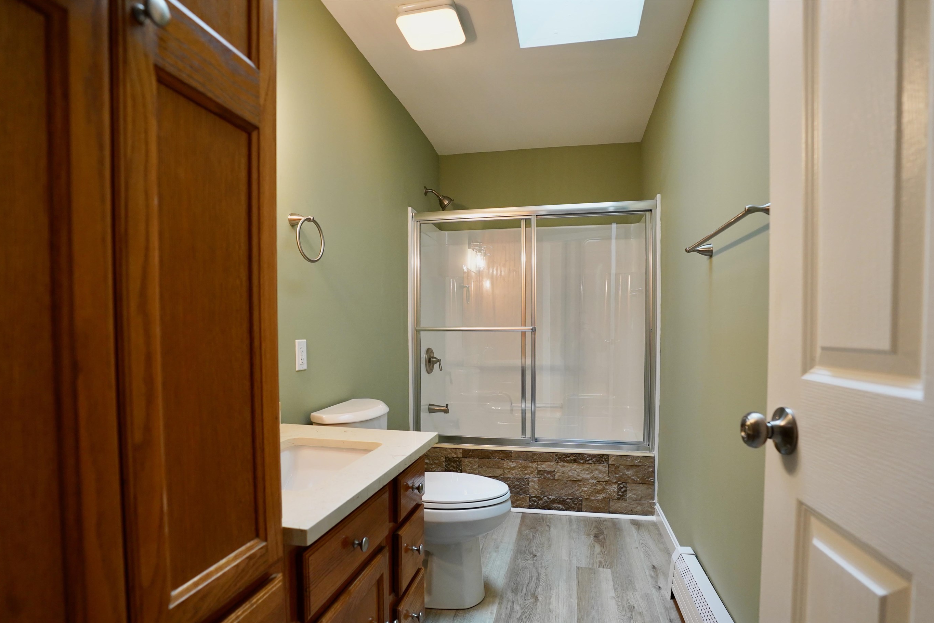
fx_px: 467
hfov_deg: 90.0
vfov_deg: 67.1
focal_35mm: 18
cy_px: 350
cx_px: 467
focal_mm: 16
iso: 1250
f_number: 4
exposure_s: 1/160
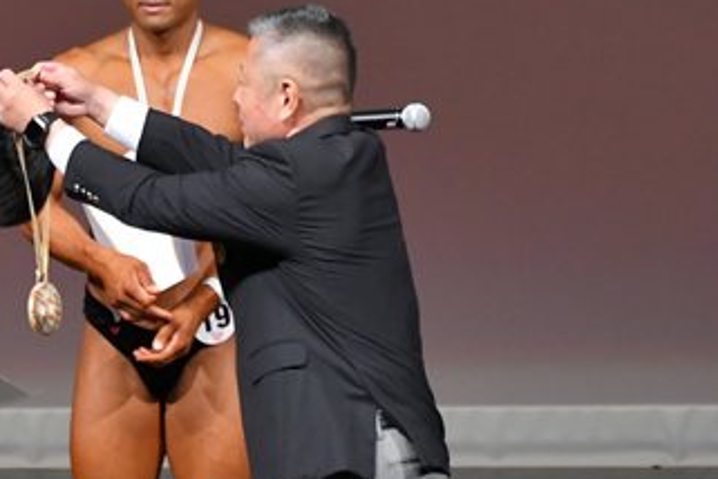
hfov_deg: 2.7
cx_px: 111
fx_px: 15177
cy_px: 515
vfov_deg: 1.8
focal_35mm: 761
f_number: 5.6
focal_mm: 210
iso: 4000
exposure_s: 1/400
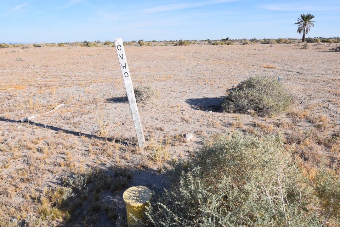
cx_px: 170
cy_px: 114
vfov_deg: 53.1
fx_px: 227
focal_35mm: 24
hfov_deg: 73.7
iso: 200
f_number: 10
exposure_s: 1/400
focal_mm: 16
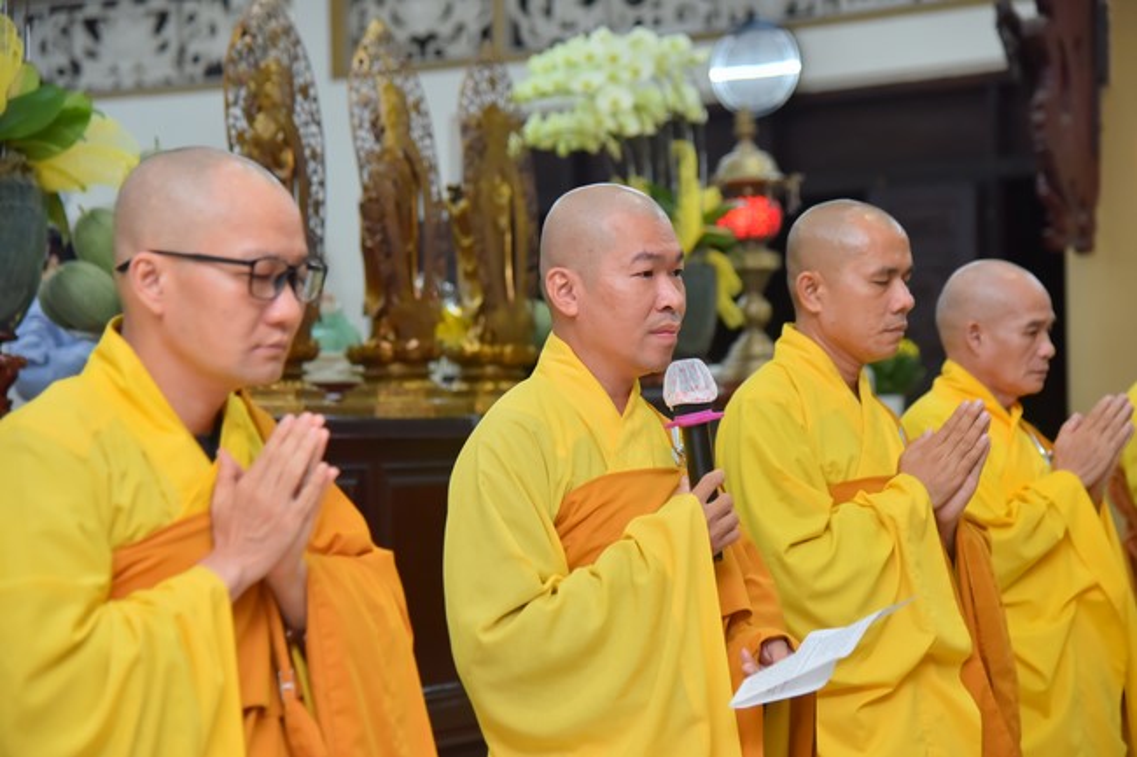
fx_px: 2589
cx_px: 568
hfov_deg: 24.8
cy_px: 378
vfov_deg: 16.6
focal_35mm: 82
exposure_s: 1/125
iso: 1250
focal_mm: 82
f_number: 5
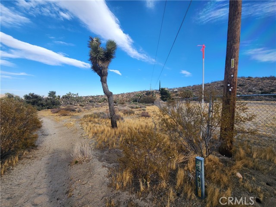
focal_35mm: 13
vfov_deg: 89.9
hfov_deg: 106.2
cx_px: 138
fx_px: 104
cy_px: 104
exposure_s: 1/1036
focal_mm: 2.2
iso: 50
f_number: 2.2
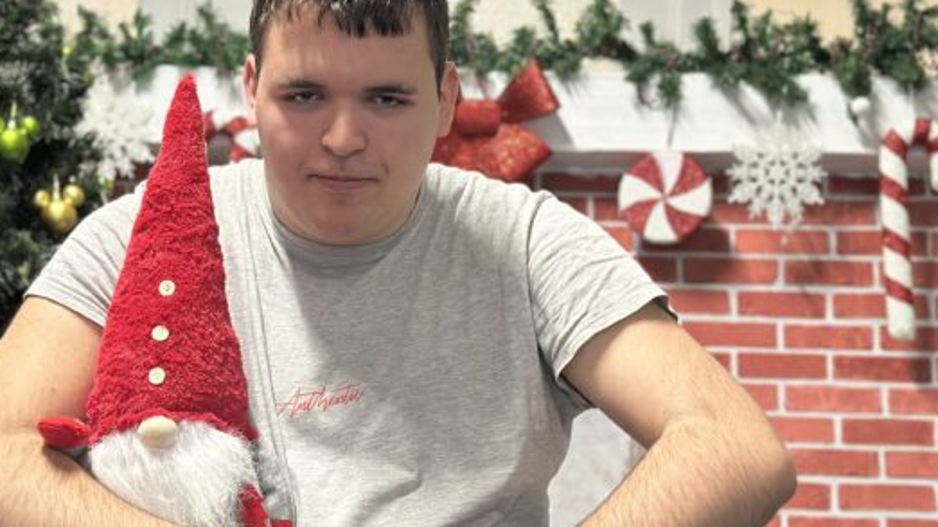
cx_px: 304
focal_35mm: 77
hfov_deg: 27.3
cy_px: 308
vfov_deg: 15.7
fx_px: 1914
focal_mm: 6.86
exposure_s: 1/50
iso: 400
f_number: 1.78
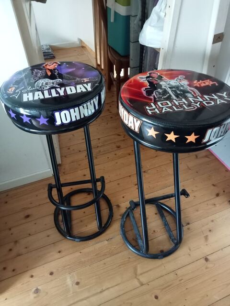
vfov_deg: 63.4
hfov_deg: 49.7
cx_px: 115
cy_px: 153
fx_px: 248
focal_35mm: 28
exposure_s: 1/33.3
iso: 1210
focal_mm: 3.46
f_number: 2.2
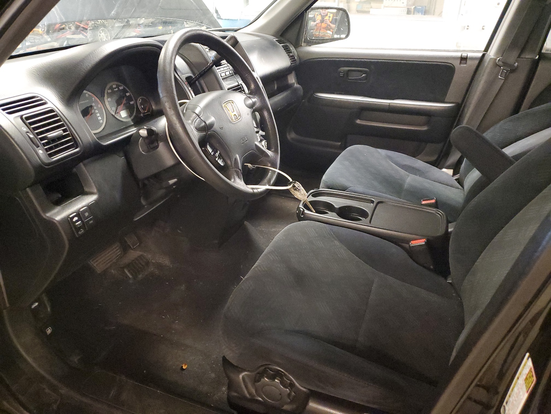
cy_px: 207
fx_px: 414
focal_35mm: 26
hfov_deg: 67.3
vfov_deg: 53.1
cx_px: 276
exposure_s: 1/15
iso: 721
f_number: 1.5
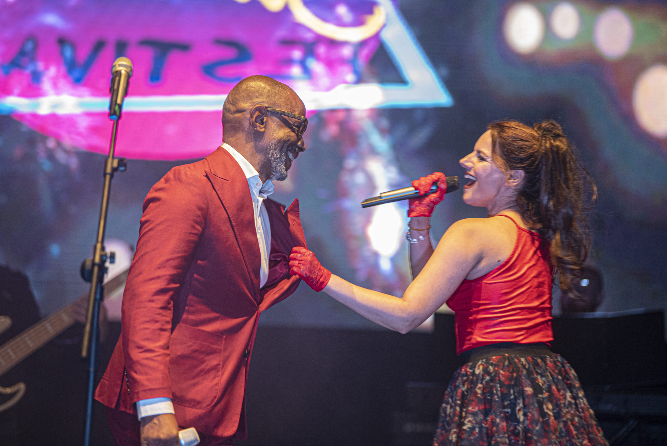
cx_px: 334
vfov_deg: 8.1
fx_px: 3151
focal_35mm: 170
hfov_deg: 12.1
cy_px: 223
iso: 2000
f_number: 2.8
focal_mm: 170
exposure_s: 1/160
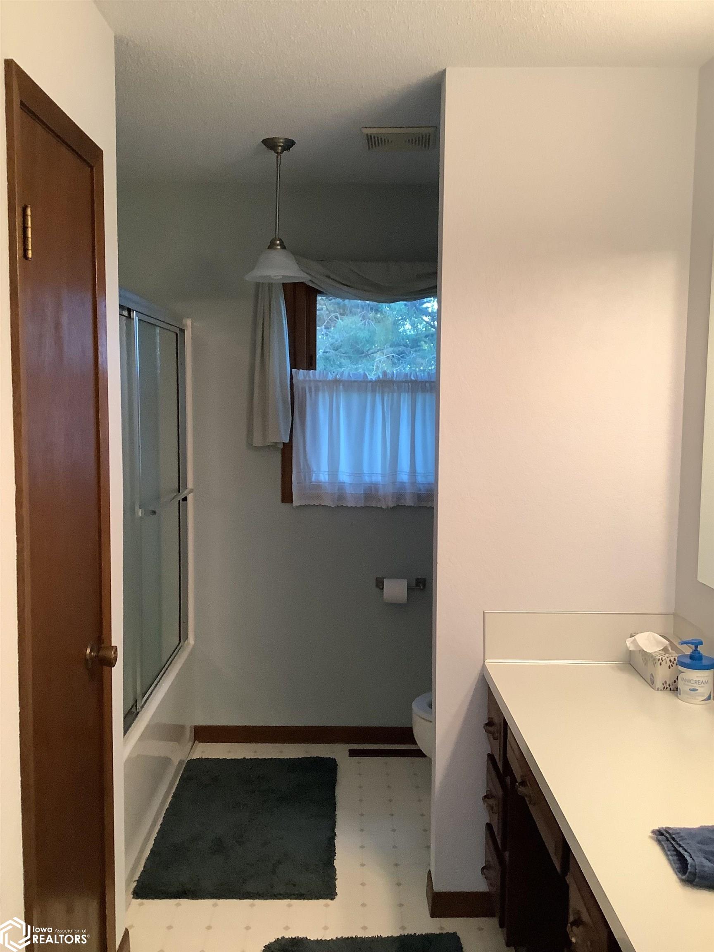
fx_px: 853
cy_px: 476
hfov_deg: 45.4
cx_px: 357
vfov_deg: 58.4
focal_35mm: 31
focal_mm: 3.3
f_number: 2.4
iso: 200
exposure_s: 1/50
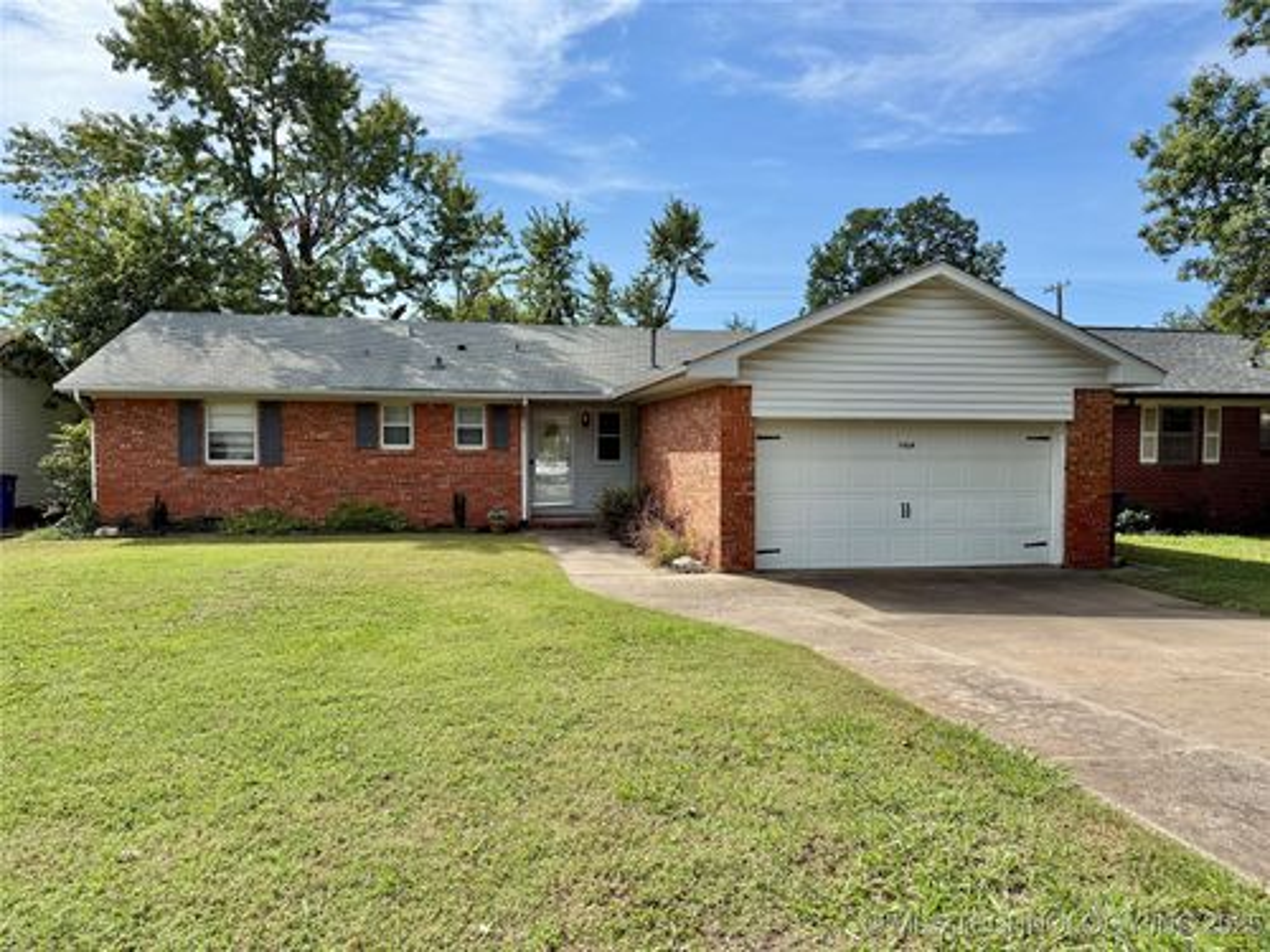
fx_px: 881
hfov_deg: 71.6
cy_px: 476
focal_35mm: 24
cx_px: 635
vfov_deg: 56.8
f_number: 1.78
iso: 125
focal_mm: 6.76
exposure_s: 1/6173
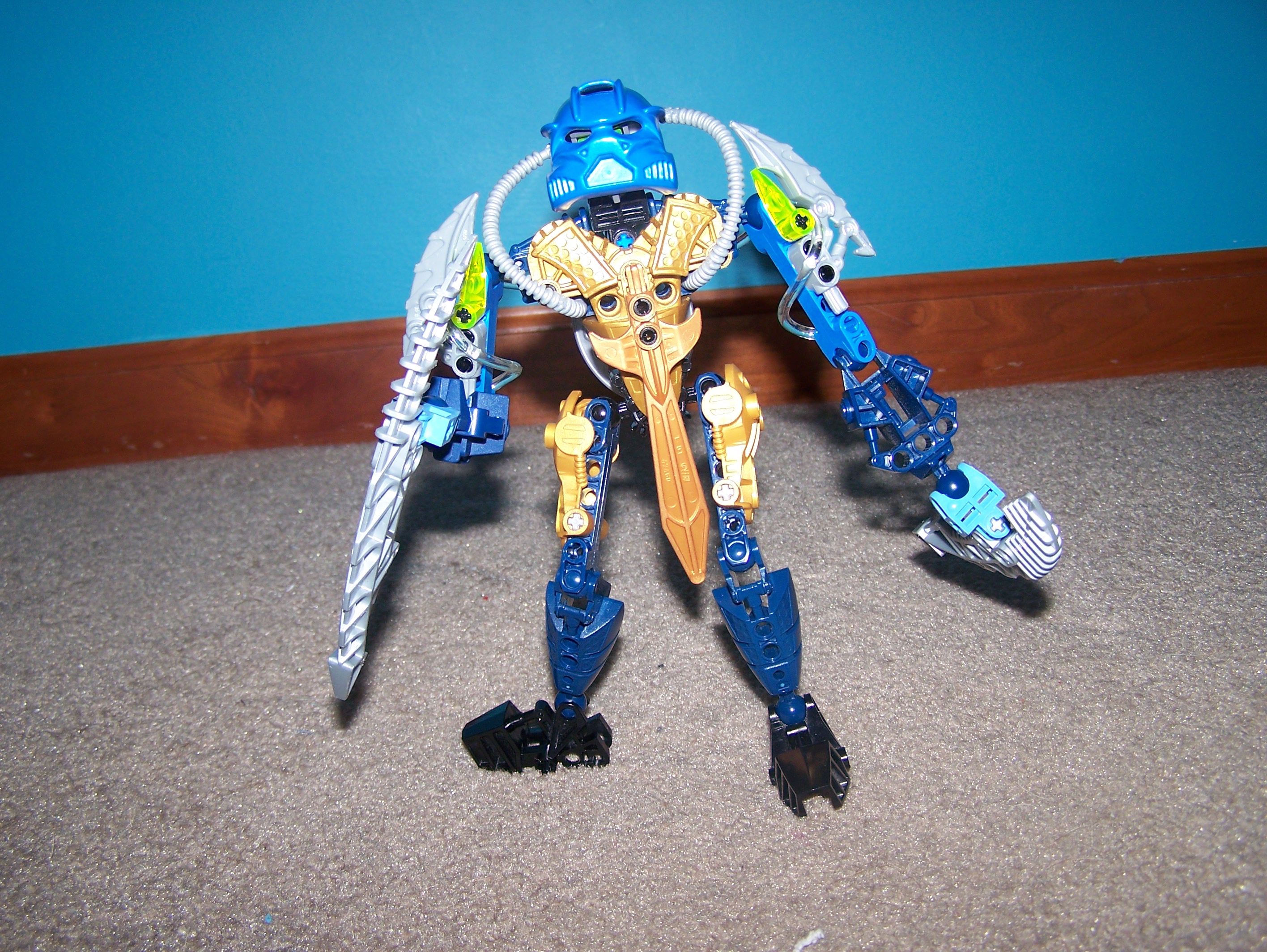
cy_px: 476
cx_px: 634
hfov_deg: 48.9
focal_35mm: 38
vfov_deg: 37.8
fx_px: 1392
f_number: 2.8
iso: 80
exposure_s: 1/60
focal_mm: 6.3
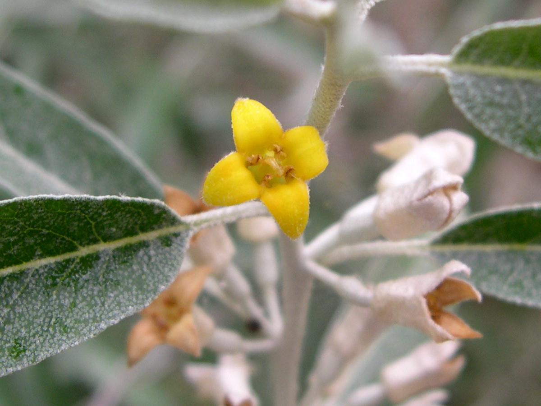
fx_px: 594
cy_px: 203
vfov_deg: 37.7
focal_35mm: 38
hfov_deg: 49.0
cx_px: 270
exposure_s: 1/197
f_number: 2.8
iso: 100
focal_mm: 8
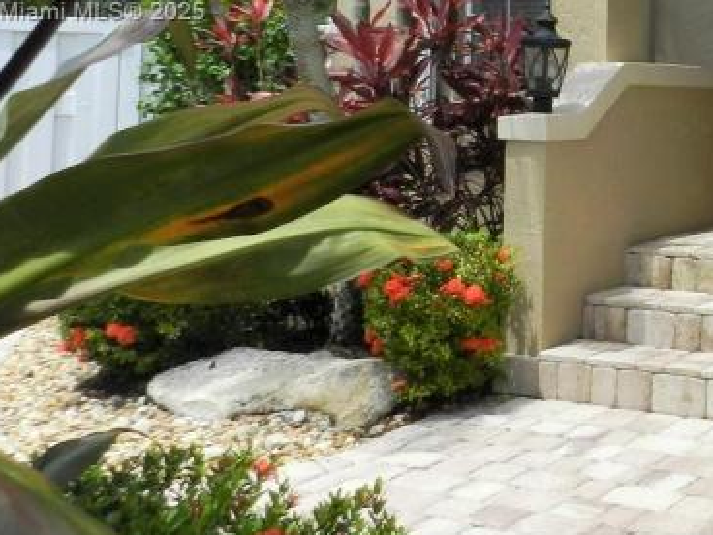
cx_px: 763
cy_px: 14
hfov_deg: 29.4
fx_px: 1236
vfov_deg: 23.5
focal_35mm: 60
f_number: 4
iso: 160
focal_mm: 4
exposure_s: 1/800
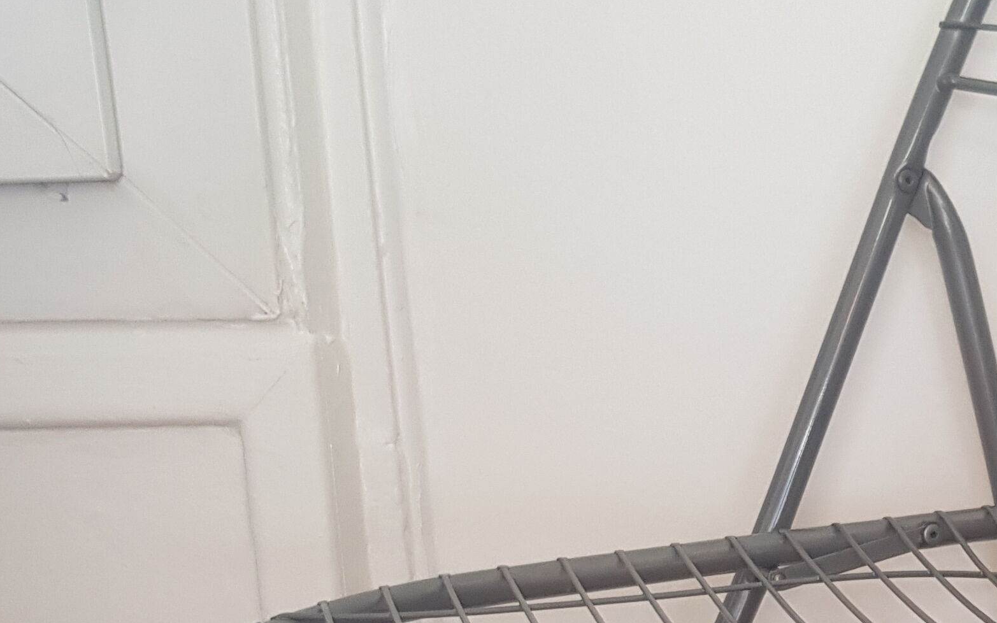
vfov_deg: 17.5
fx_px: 1929
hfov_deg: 27.6
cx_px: 947
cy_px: 751
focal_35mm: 71
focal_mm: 4.2
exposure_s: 1/60
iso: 100
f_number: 1.7
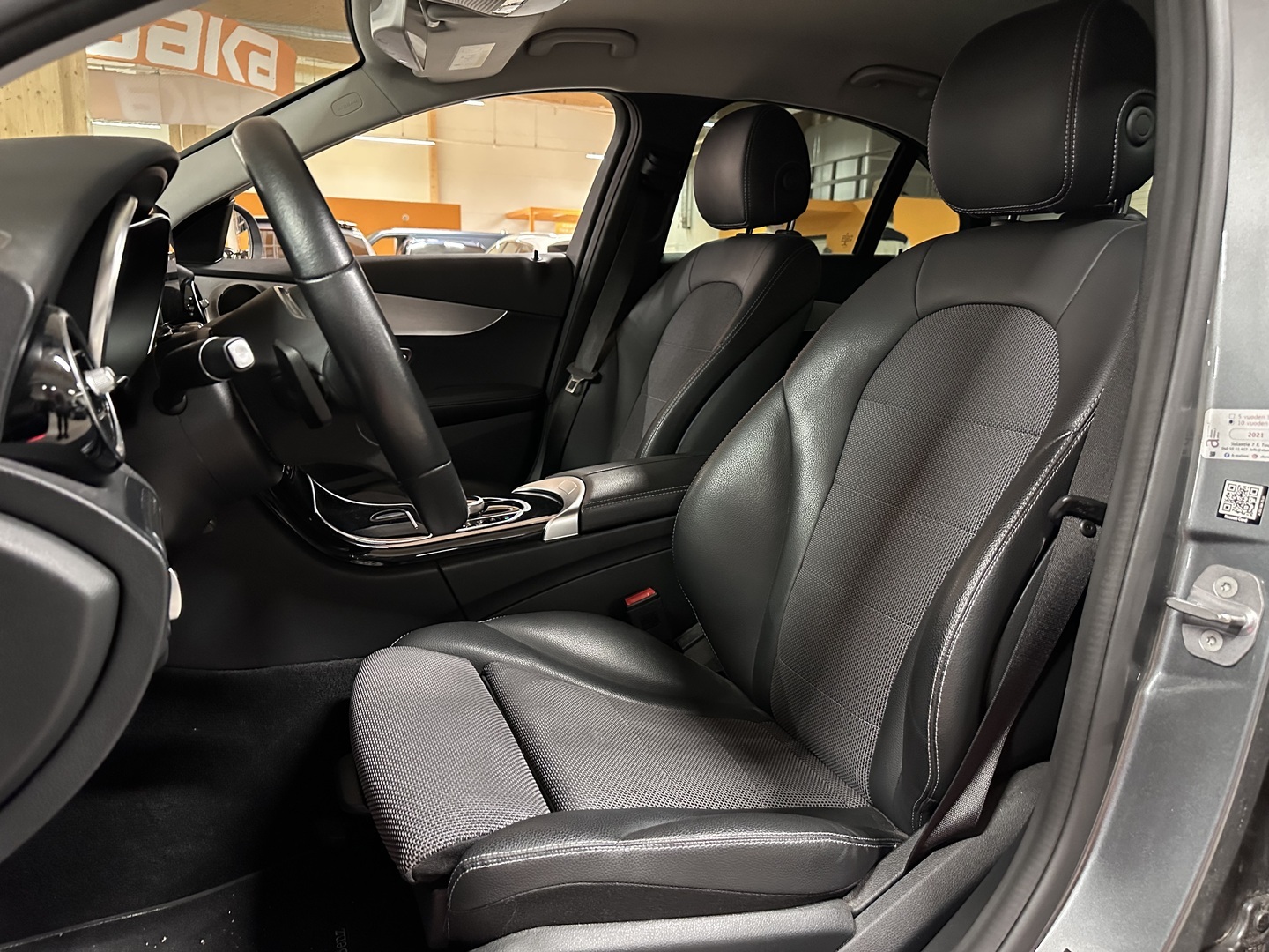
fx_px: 880
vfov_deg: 56.8
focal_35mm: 24
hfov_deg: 71.6
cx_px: 634
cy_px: 476
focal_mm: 6.86
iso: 1000
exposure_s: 1/30
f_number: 1.78
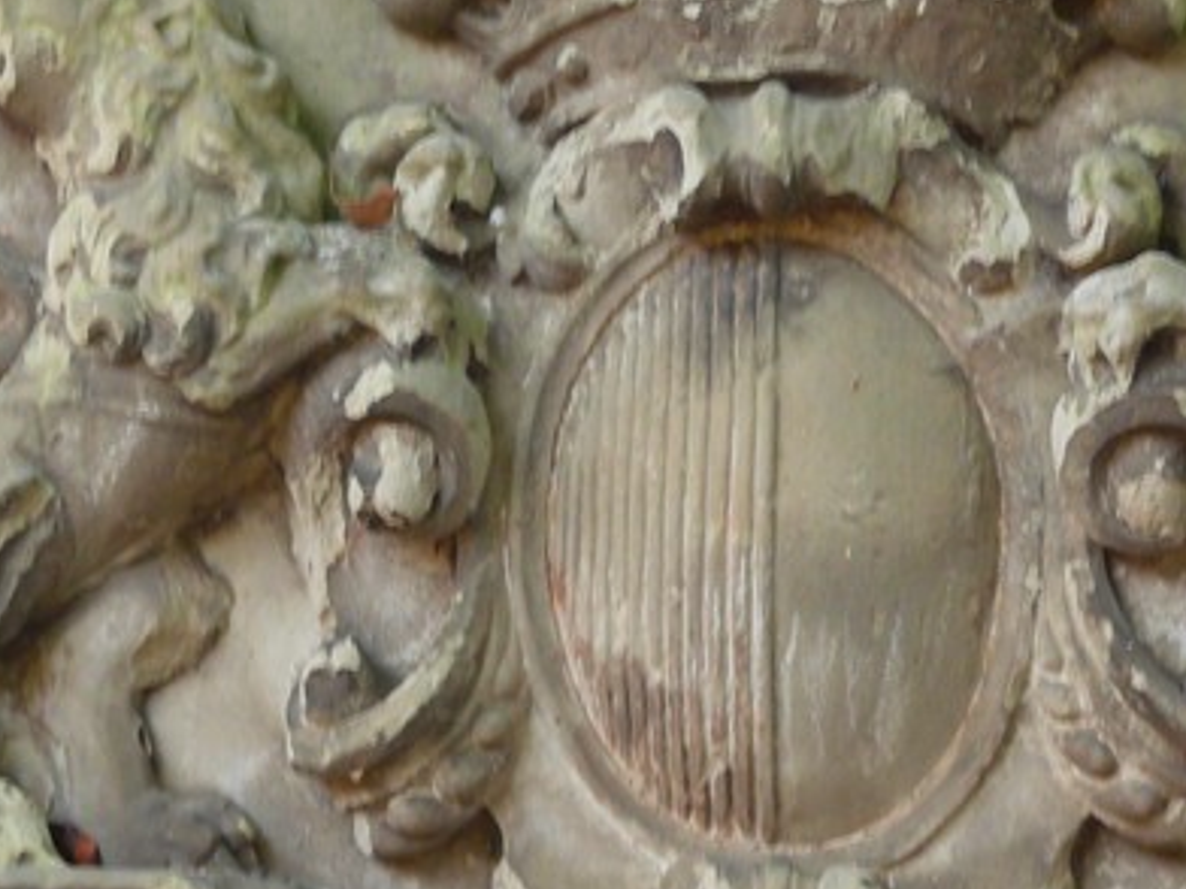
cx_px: 775
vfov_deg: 7.5
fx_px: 6750
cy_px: 541
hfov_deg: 10.0
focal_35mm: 197
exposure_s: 1/30
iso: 200
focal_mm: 21.7
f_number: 3.2
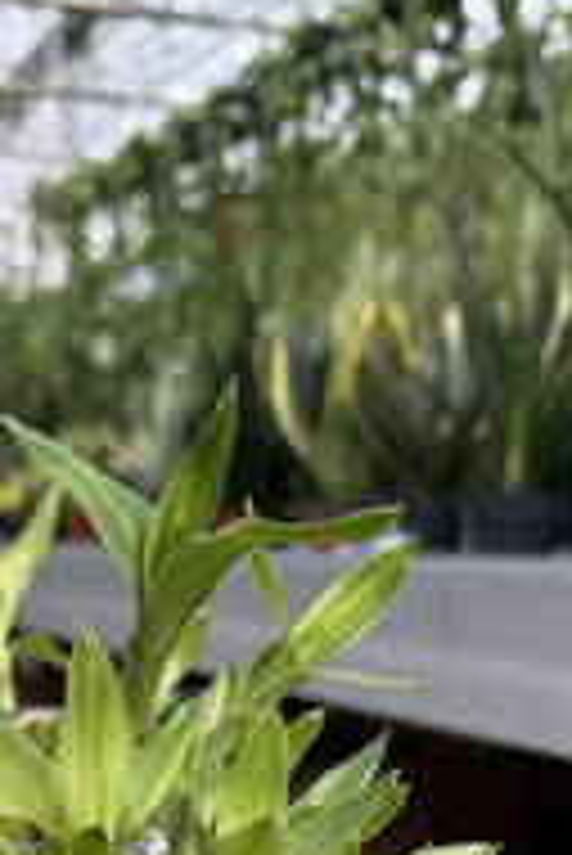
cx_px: 113
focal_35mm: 59
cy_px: 954
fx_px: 1404
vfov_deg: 30.2
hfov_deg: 22.7
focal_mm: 6.76
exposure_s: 1/715
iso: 80
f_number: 1.78
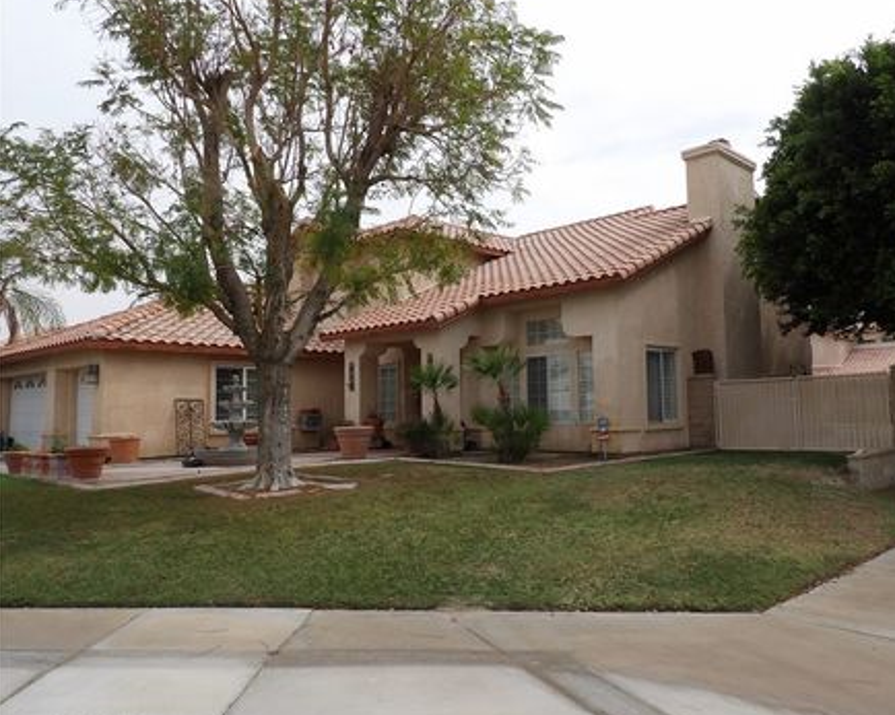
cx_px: 513
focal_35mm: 27
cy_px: 355
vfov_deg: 53.2
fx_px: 715
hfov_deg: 63.8
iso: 100
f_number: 4.6
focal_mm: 4.3
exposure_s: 1/561
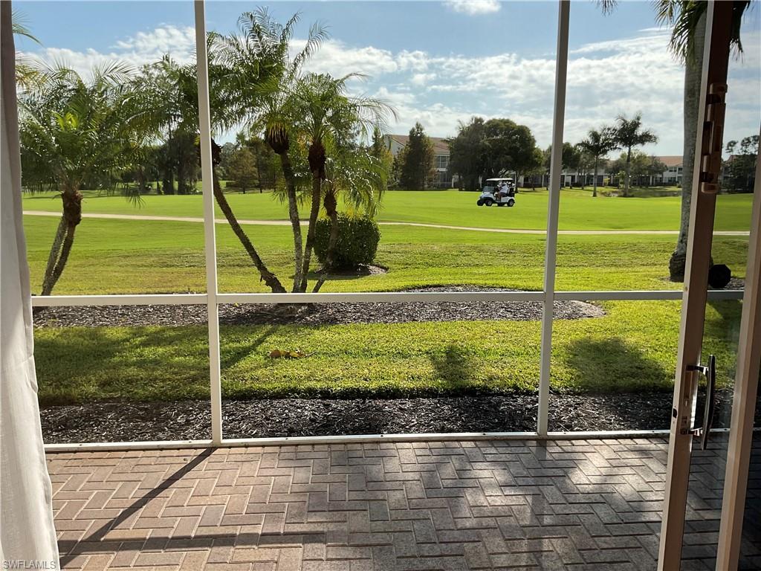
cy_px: 286
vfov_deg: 48.2
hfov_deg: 61.7
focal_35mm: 29
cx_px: 380
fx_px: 638
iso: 16
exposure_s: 1/1451
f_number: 1.8
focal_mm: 3
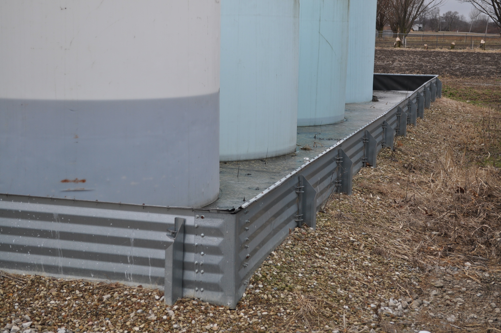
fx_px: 834
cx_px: 250
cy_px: 166
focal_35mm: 60
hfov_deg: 33.4
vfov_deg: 22.6
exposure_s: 1/125
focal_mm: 40
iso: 220
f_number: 5.6
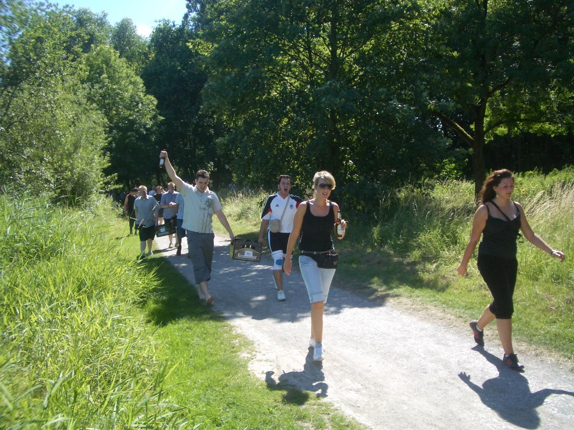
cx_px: 287
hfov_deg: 52.6
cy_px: 215
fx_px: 580
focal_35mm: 35
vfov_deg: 40.7
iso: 50
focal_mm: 5.8
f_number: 4.3
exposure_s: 1/200
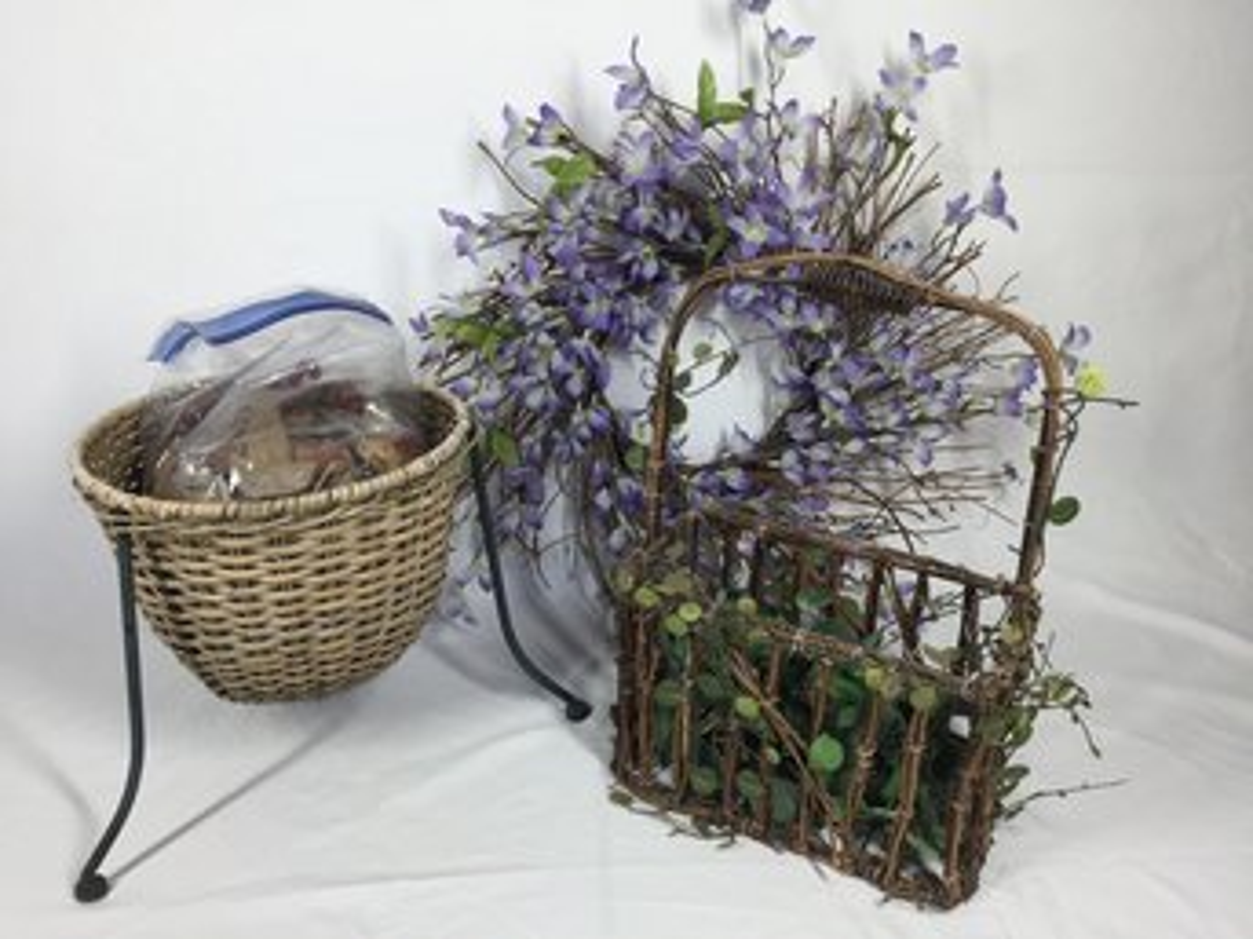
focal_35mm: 29
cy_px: 470
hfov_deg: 61.7
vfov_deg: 48.2
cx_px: 626
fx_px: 1049
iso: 40
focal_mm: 4.15
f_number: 2.2
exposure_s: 1/120
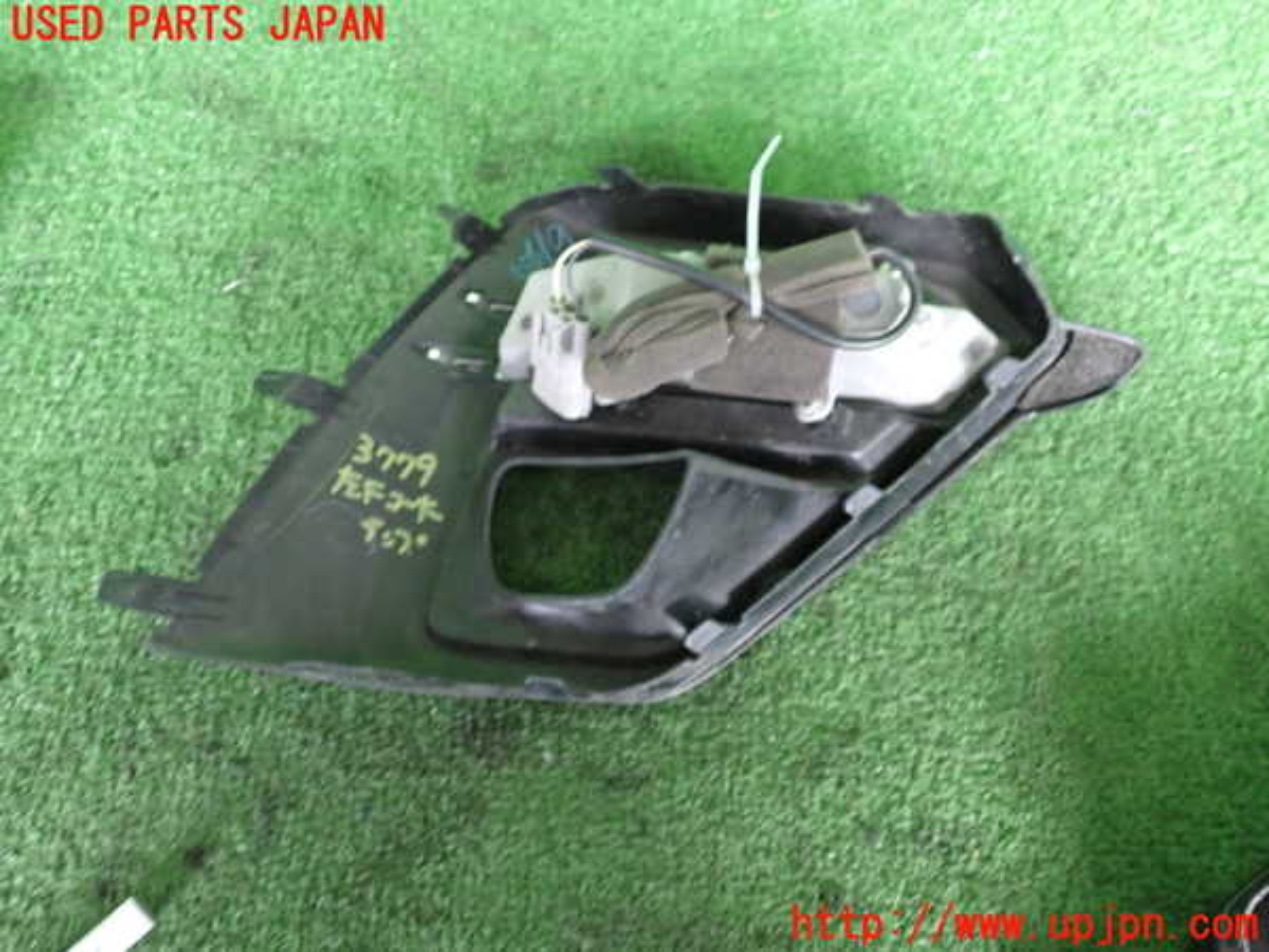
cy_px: 476
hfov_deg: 60.0
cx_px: 634
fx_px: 1100
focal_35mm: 30
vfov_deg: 46.8
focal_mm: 5.4
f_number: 2.3
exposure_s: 1/30
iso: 800
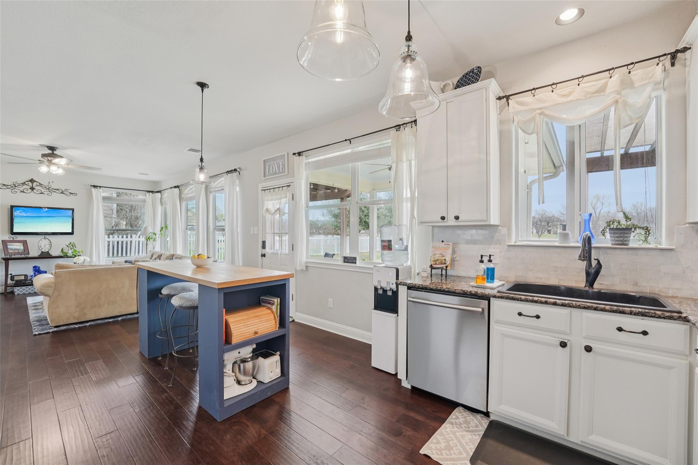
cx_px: 349
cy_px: 232
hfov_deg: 104.3
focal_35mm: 14
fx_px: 271
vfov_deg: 81.2
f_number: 8
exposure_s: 1/40
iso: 800
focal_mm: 14
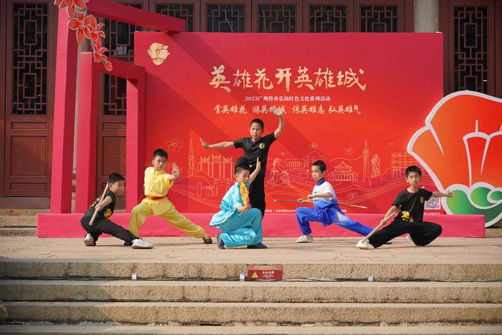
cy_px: 168
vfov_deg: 17.9
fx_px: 1059
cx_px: 251
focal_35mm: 76
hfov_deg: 26.7
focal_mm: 76
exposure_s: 1/800
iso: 160
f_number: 4
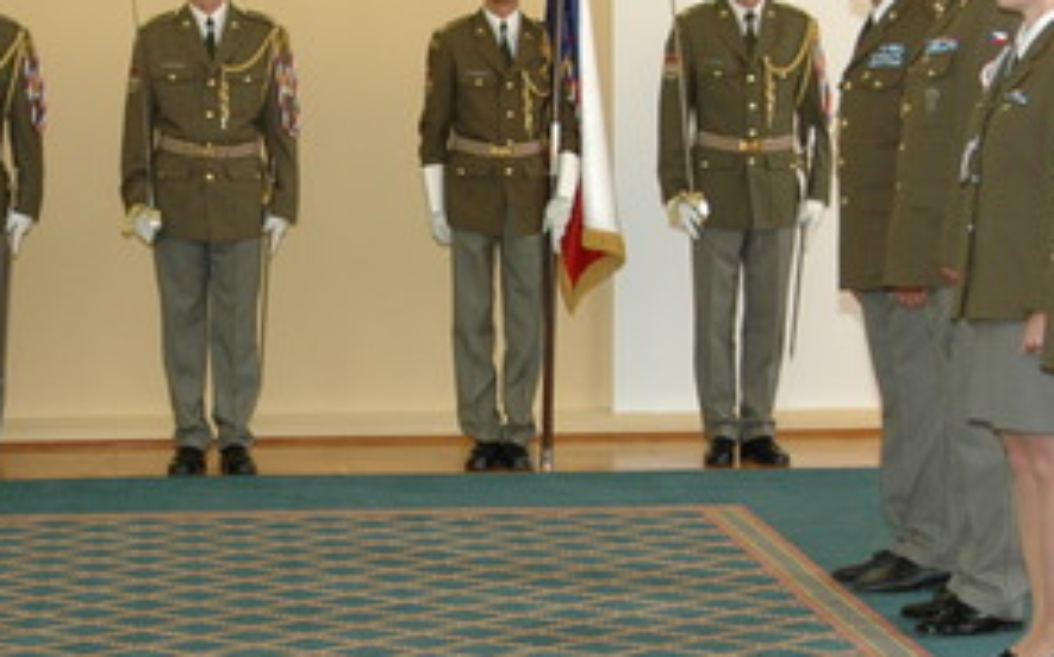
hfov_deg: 16.5
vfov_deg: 10.4
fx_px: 3617
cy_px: 339
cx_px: 318
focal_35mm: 126
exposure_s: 1/60
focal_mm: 38
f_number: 5
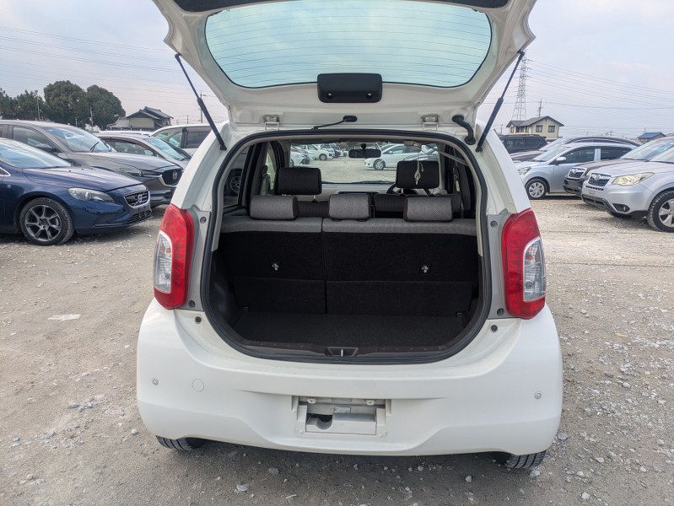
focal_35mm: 25
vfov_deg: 54.9
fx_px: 487
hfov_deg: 69.4
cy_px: 253
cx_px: 337
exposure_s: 1/1045
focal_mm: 5.43
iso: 51
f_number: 1.89
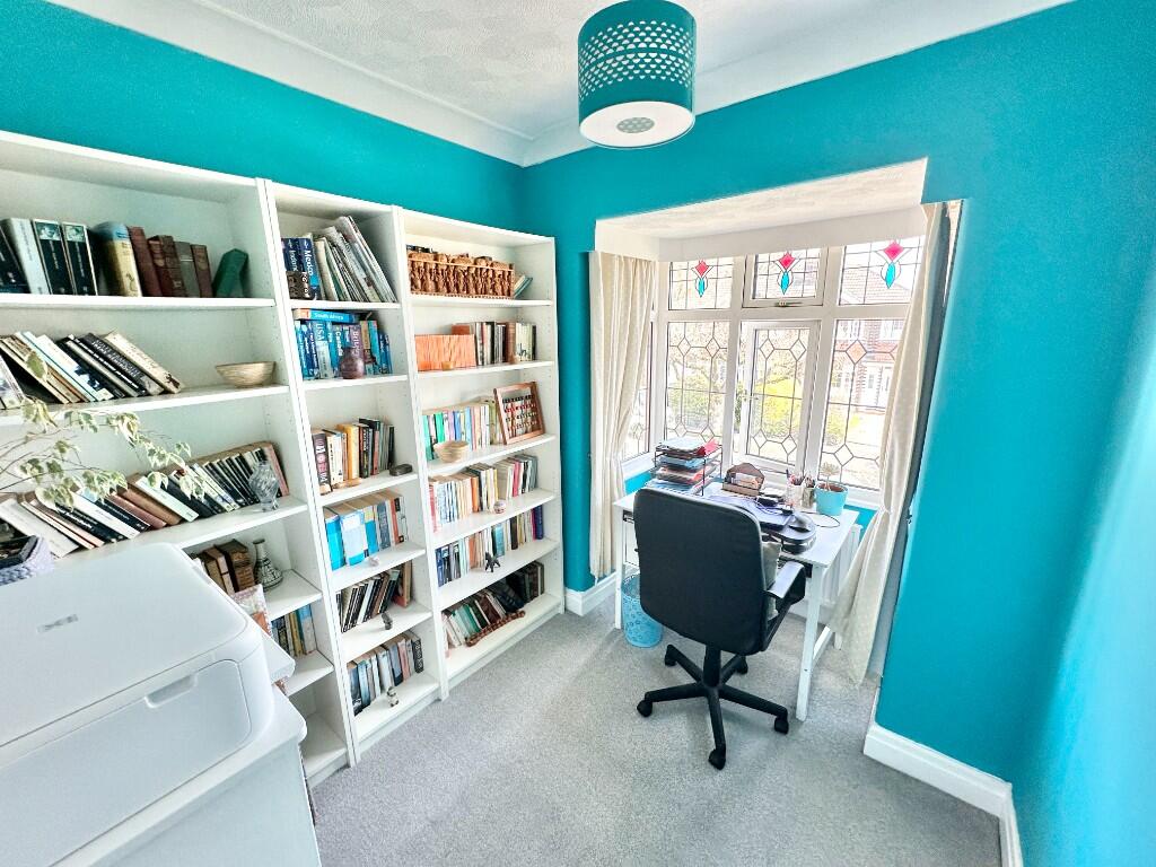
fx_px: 468
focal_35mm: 14
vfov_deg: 85.7
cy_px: 434
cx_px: 578
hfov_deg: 102.1
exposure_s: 1/99
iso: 64
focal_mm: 2.22
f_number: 2.2
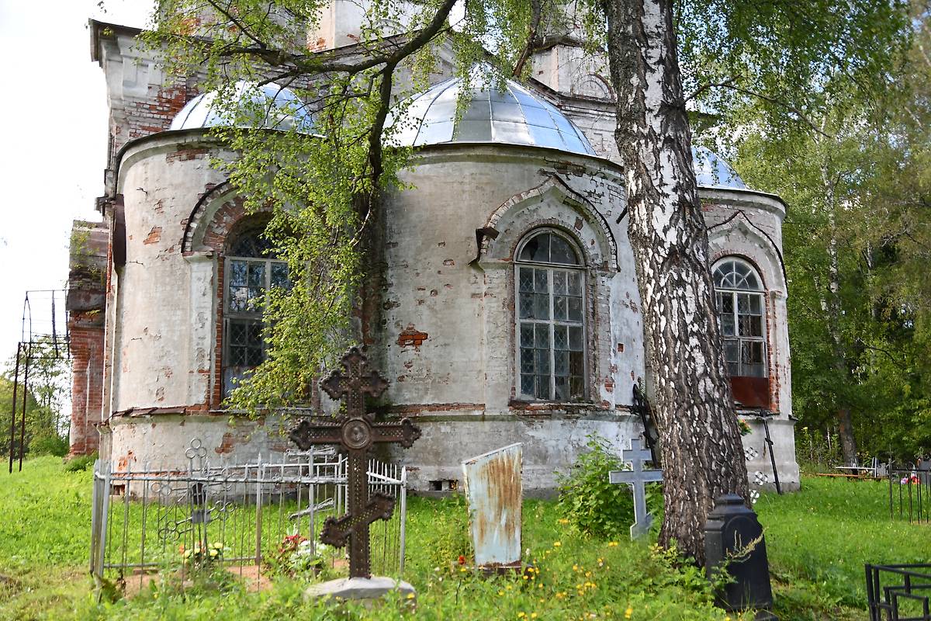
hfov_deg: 55.8
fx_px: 879
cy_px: 310
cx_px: 466
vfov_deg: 38.9
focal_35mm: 34
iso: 450
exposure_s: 1/250
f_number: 3.5
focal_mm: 23
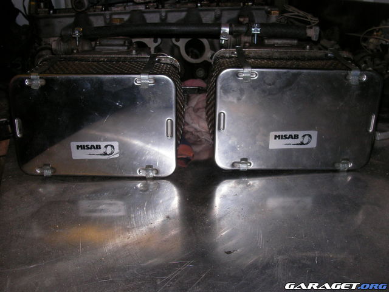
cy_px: 146
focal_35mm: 38
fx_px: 427
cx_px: 194
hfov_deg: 49.0
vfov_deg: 37.7
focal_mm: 6.3
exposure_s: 1/30
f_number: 6.6
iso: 100
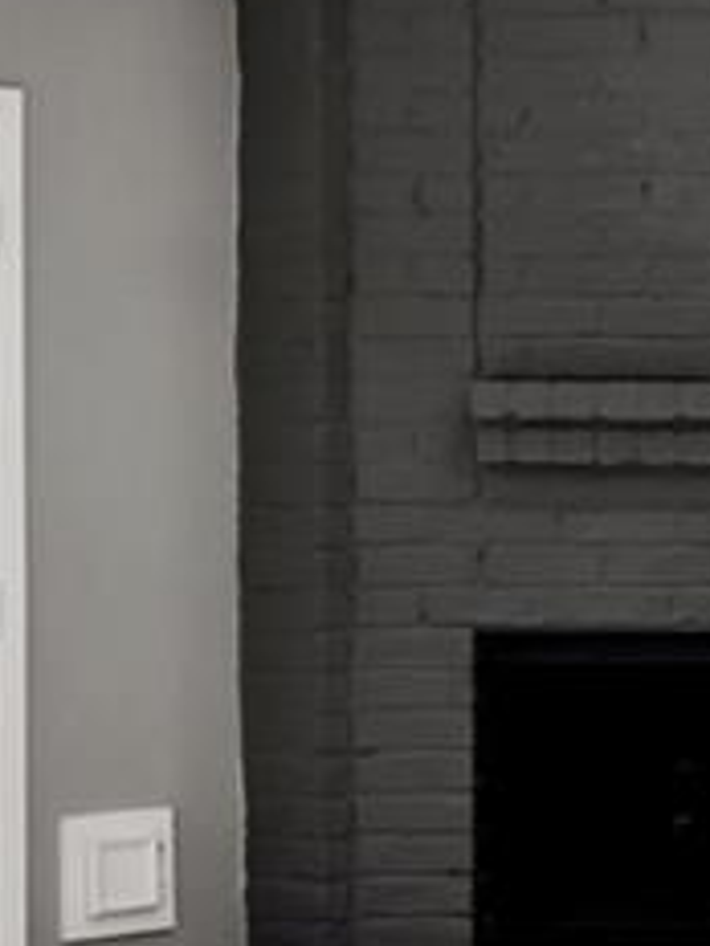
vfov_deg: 16.5
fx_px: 3254
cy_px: 703
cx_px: 1196
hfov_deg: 11.7
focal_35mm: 119
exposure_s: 1/4
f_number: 8
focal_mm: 14
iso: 100
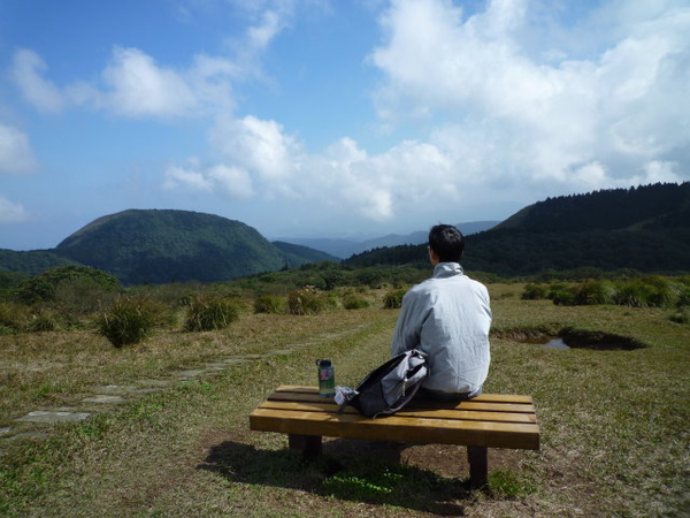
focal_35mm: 25
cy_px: 259
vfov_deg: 54.9
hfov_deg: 69.4
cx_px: 345
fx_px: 498
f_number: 4
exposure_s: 1/800
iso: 80
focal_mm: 4.4
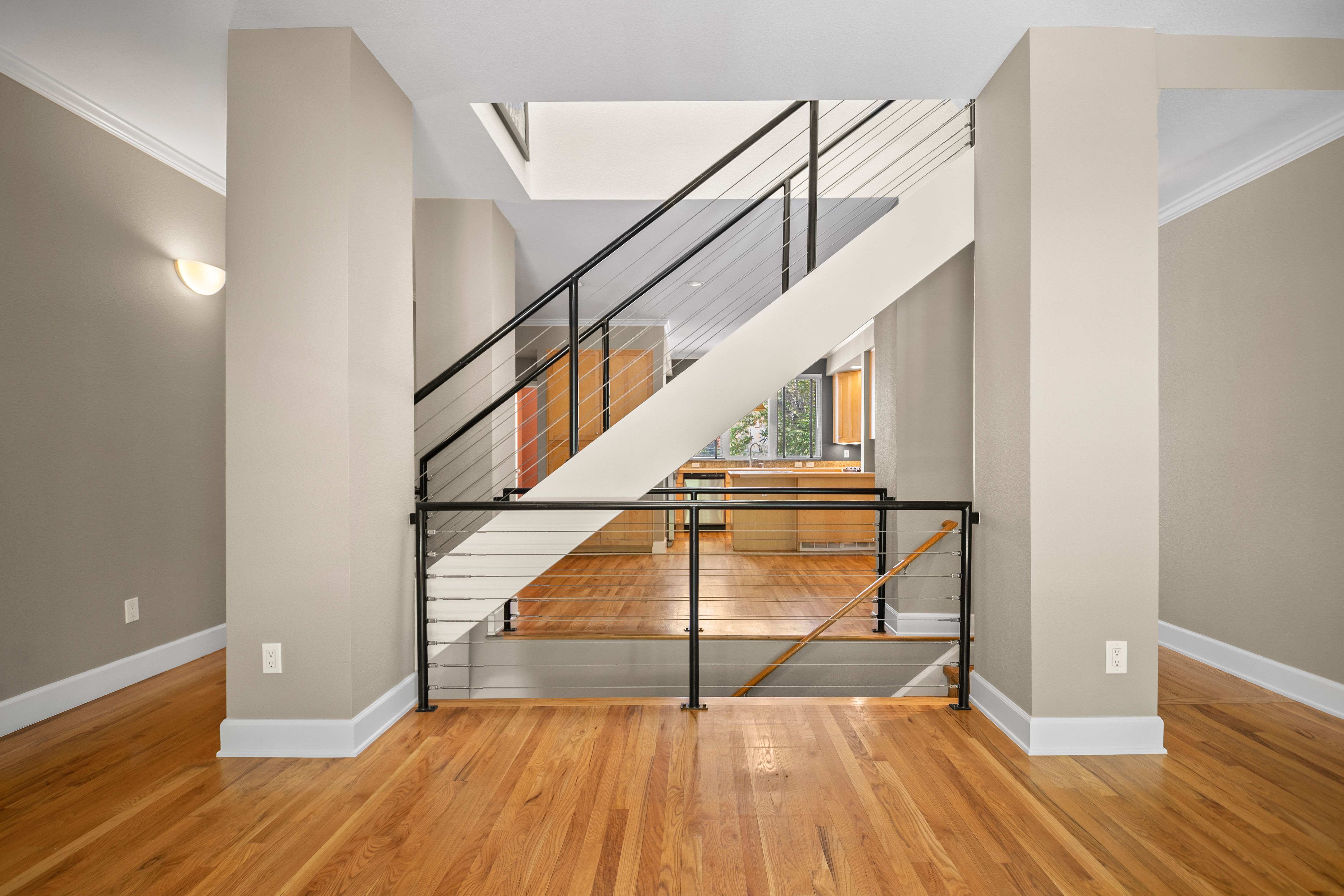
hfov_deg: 104.3
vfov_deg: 81.2
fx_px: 523
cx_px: 672
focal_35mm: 14
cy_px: 448
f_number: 6.3
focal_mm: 14
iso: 400
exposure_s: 1/5
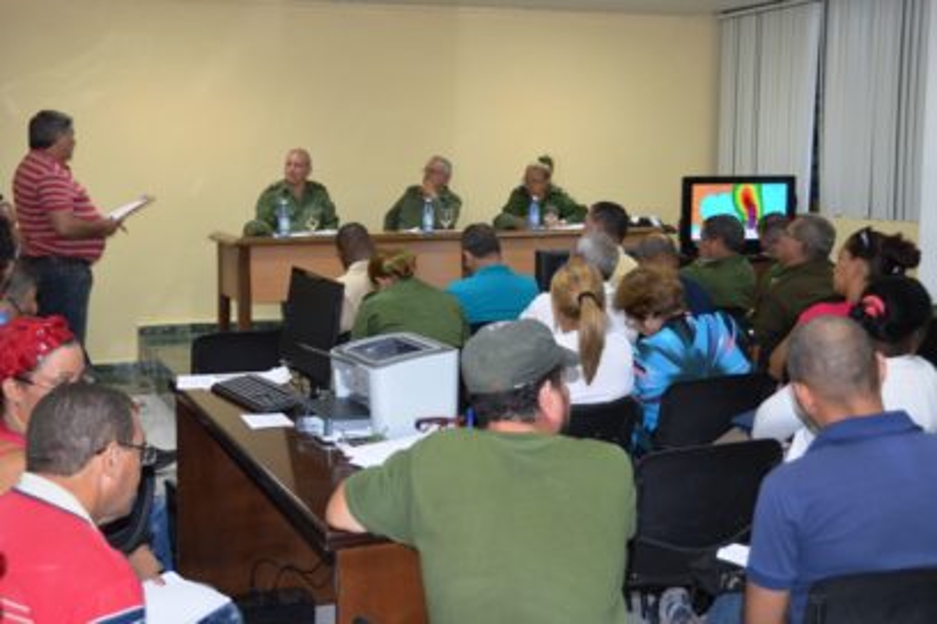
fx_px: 1093
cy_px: 312
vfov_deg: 31.9
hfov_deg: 46.4
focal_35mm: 42
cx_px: 468
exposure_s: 1/30
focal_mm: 28
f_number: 4
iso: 250
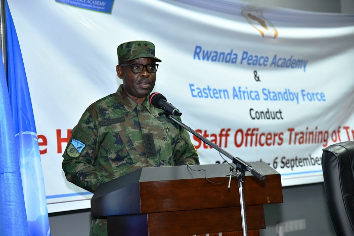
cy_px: 118
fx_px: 904
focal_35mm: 92
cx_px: 177
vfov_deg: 14.8
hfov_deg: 22.2
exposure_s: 1/80
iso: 4000
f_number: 4.5
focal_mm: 92
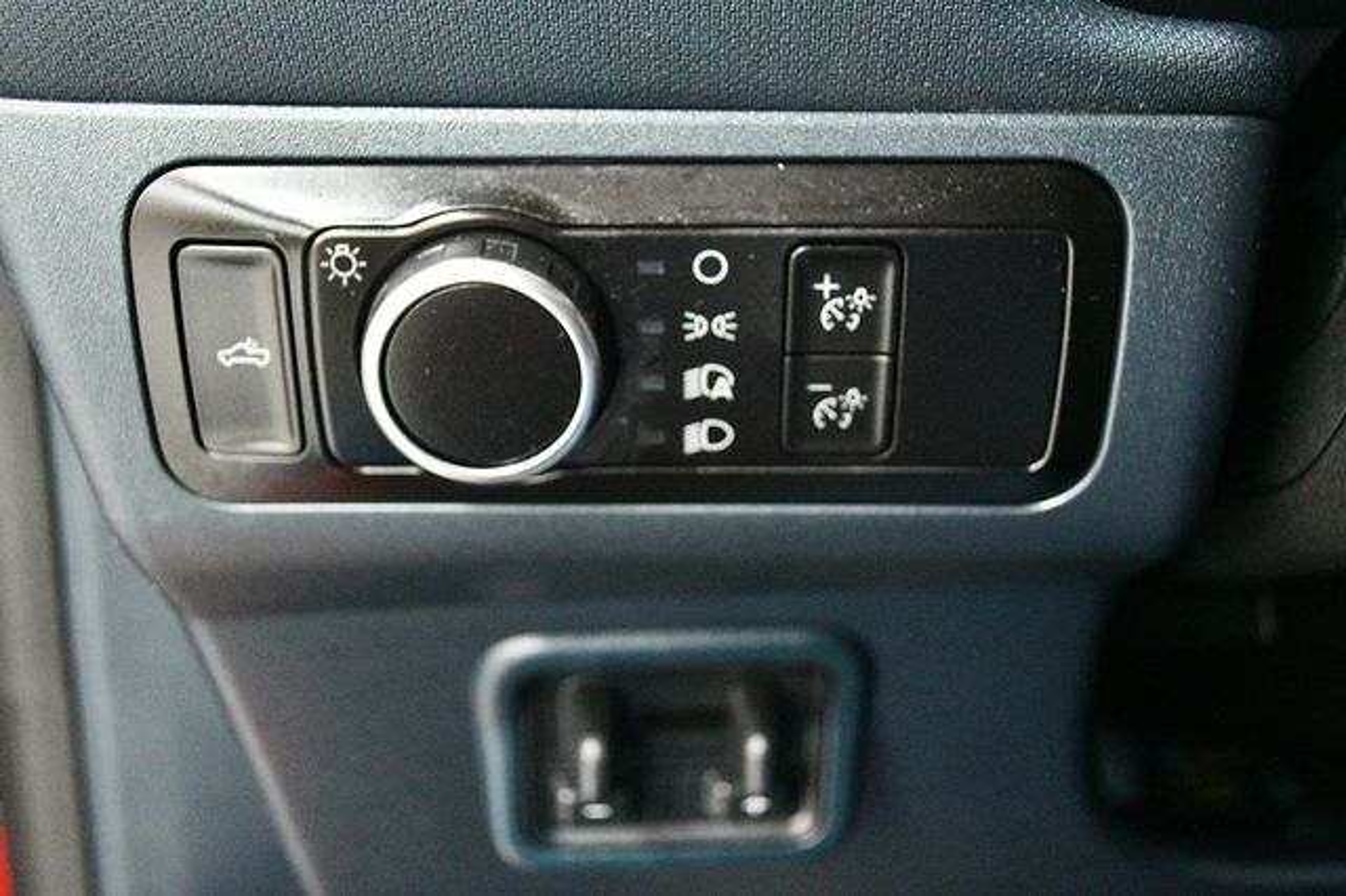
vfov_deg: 31.2
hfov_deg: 45.5
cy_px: 448
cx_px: 673
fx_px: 1607
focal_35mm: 43
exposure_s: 1/40
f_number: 4.5
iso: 12800
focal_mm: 29
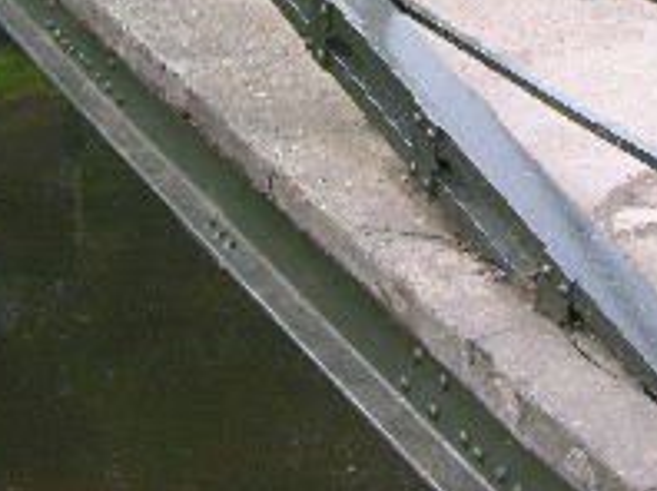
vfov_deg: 13.5
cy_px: -206
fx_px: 1971
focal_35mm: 104
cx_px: 343
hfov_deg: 18.9
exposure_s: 1/70.8
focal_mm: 8.9
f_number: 4
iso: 50
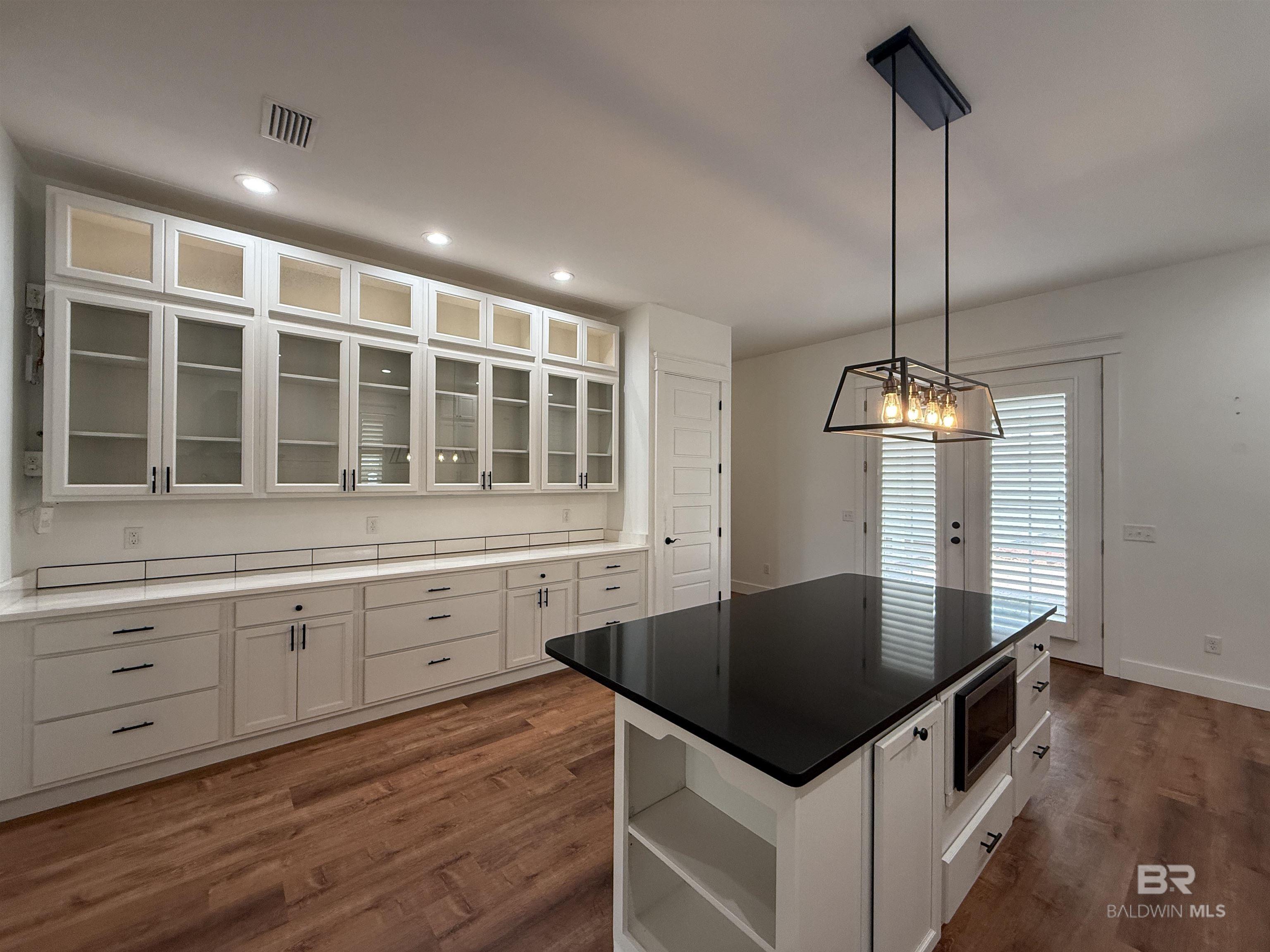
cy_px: 476
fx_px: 514
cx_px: 635
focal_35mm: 14
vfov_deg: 85.7
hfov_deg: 102.1
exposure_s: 1/120
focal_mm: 2.22
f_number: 2.2
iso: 250
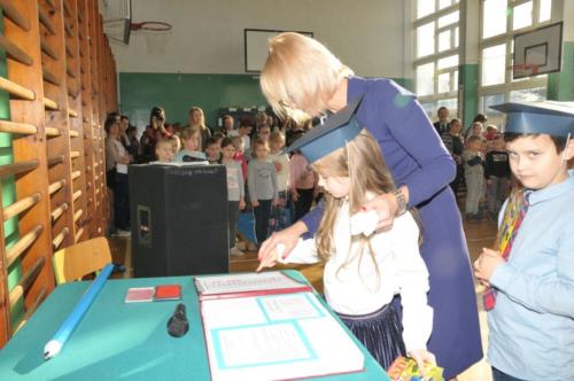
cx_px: 287
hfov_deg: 62.0
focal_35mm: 30
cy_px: 190
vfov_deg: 43.5
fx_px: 478
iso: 640
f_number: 8
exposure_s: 1/250
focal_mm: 20
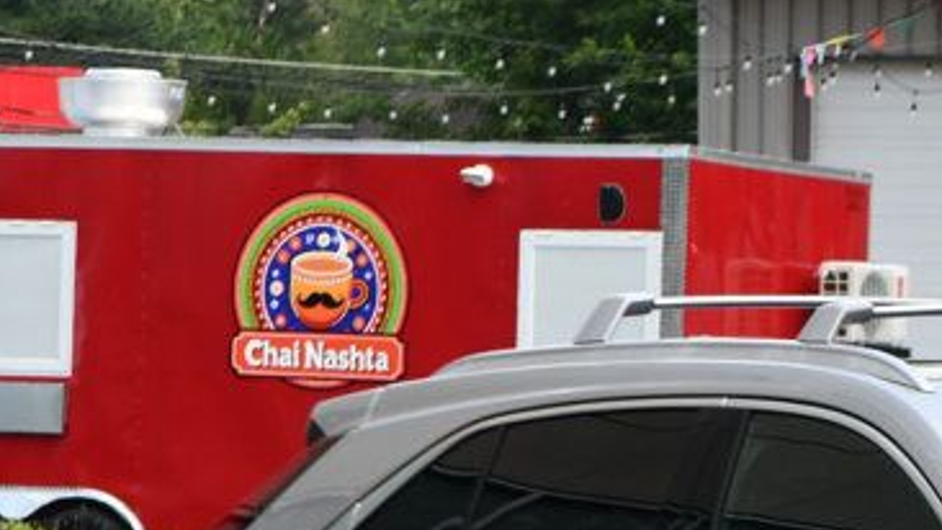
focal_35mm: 461
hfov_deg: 4.7
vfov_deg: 2.6
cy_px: 617
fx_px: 11517
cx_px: 1212
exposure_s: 1/250
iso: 200
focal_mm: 105
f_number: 6.3
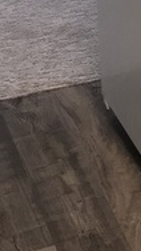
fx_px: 1161
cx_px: 358
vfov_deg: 11.4
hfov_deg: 6.6
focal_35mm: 175
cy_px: -204
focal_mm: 3.99
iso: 20
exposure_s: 1/34
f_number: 1.8
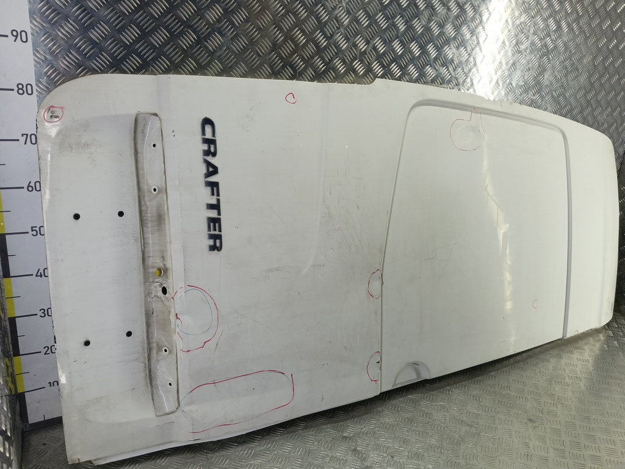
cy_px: 234
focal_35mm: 23
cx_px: 312
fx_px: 415
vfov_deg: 58.9
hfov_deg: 73.9
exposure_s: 1/100
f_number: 1.6
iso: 157
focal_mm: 4.11
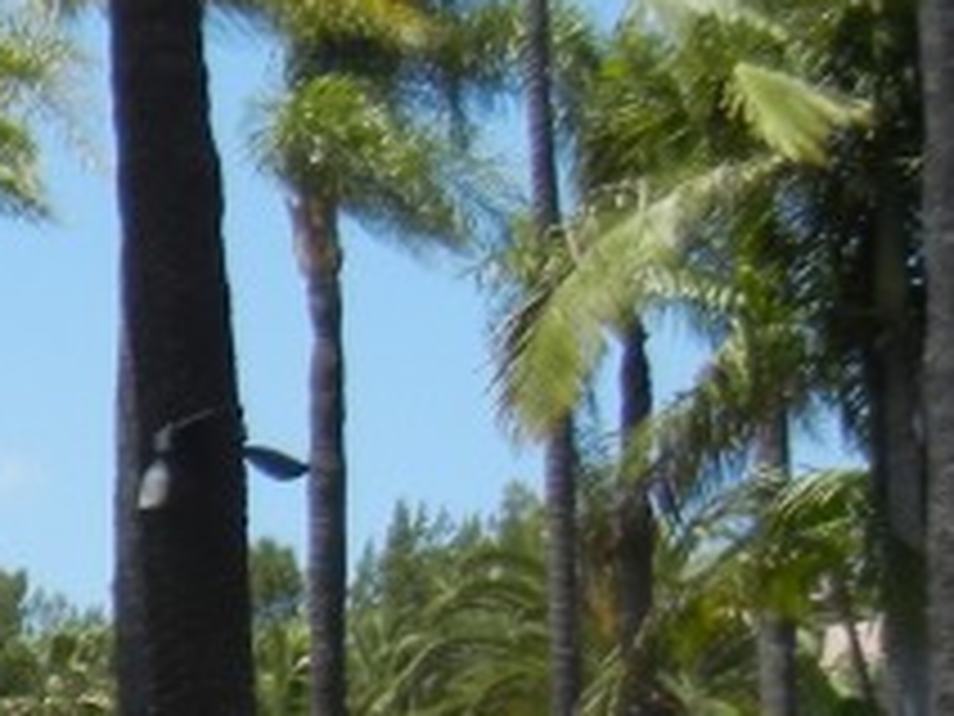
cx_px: -1292
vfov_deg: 10.1
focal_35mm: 145
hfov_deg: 11.4
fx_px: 3996
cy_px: 896
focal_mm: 5.4
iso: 160
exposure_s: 1/302
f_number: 7
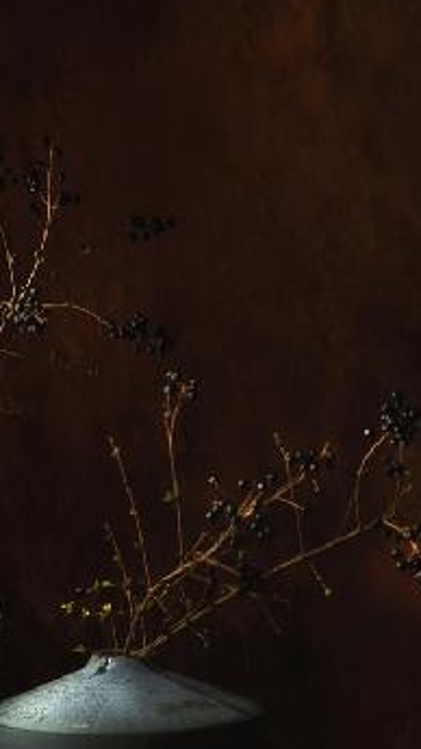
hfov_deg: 10.3
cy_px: 365
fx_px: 2323
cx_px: 133
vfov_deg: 18.3
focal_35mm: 117
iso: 50
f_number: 5
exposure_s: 15
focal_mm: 70
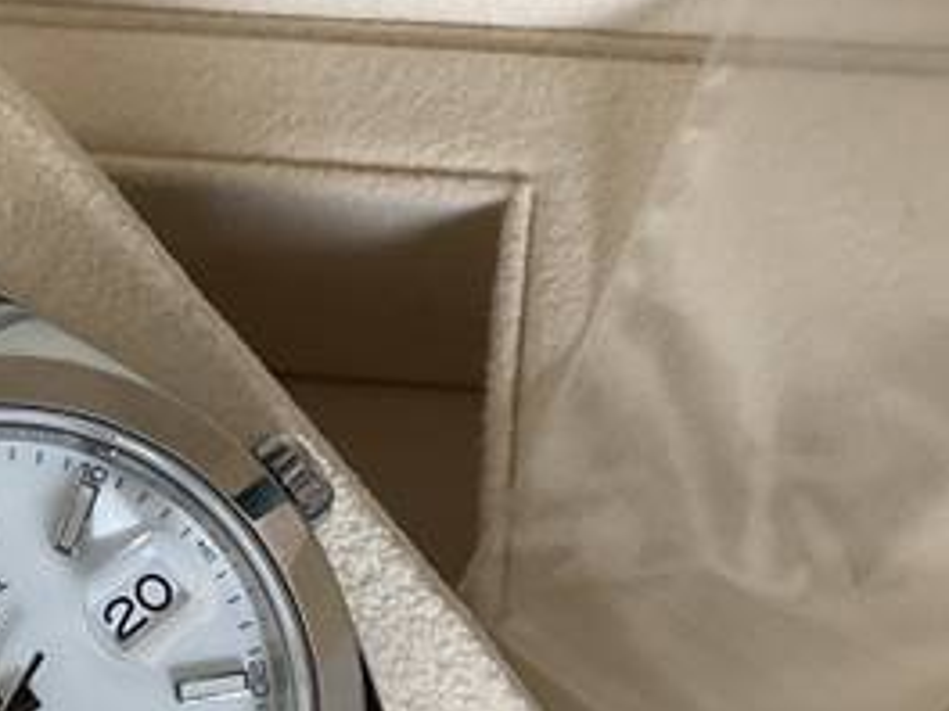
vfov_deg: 14.8
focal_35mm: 100
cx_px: 295
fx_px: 2742
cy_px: 395
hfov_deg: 19.6
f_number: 1.8
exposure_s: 1/60
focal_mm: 3
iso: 100
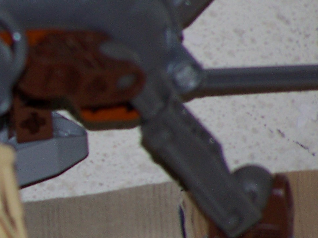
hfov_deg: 2.0
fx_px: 9222
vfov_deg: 1.5
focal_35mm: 1004
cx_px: -95
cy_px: 109
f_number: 3.7
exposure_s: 1/350
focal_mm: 63
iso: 80
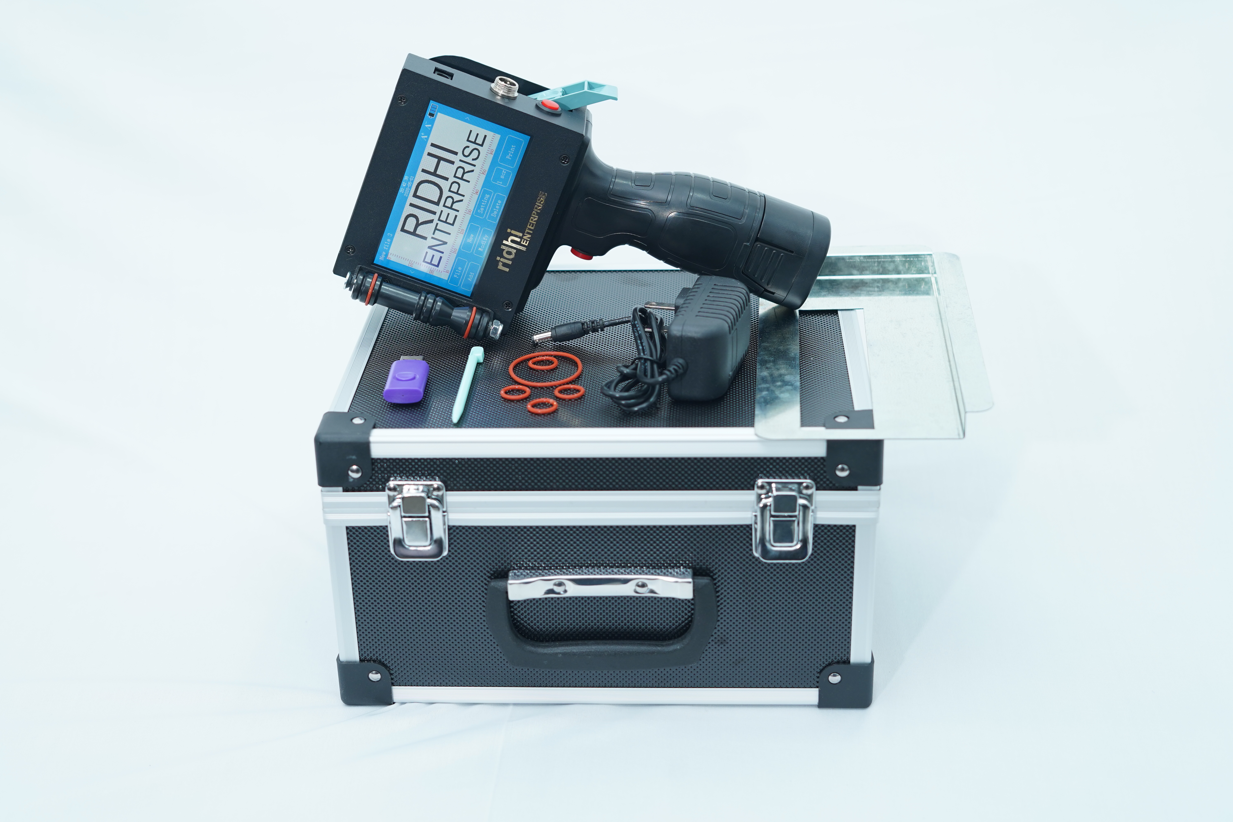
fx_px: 1712
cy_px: 411
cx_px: 616
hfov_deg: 39.6
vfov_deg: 27.0
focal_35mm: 50
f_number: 4
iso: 640
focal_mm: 50
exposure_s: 1/160
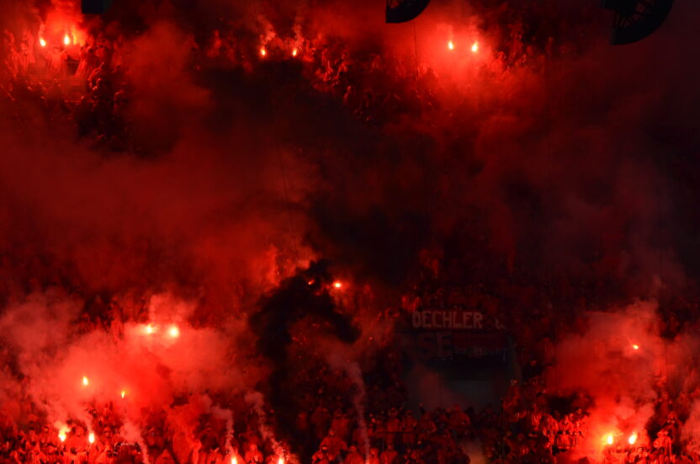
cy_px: 277
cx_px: 242
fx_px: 5879
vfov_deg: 4.5
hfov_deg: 6.8
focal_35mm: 303
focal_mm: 105
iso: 200
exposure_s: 1/500
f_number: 5.6
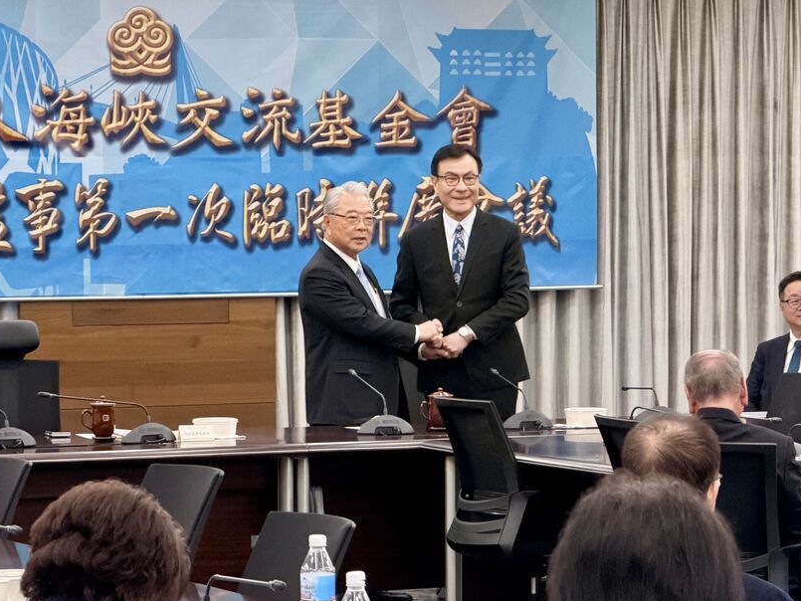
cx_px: 385
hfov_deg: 12.4
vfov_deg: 9.3
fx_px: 3680
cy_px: 286
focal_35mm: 159
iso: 640
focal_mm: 16.89
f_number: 2.8
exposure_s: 1/60
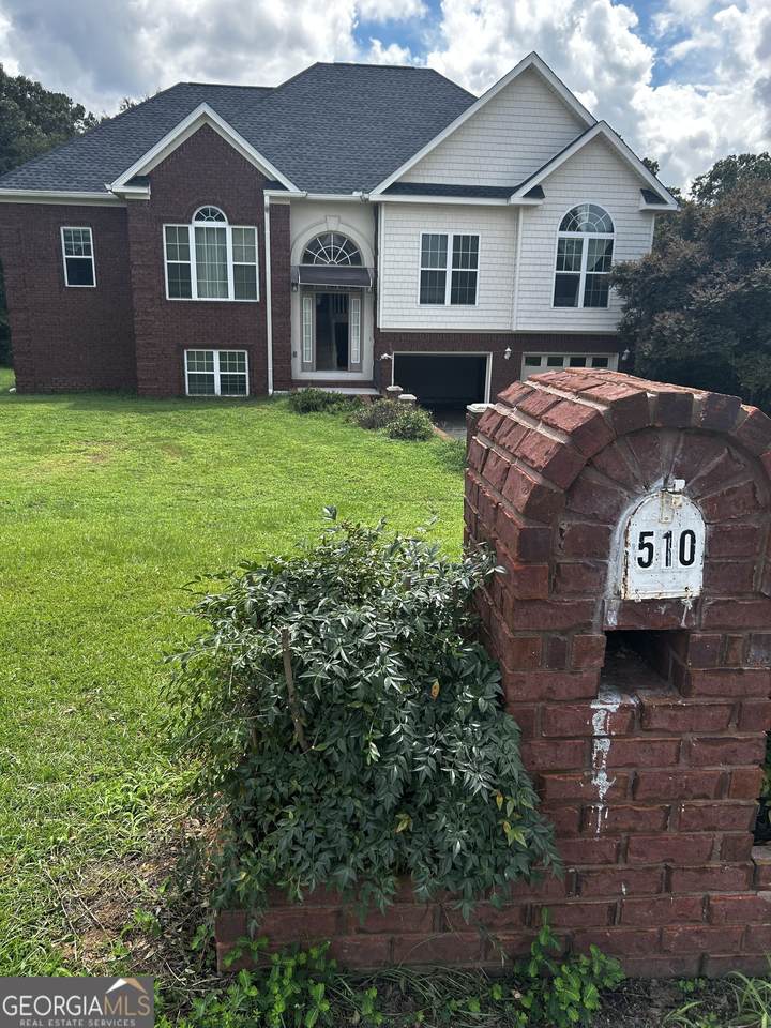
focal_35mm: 26
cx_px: 386
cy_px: 514
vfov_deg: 67.3
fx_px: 772
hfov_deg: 53.1
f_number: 1.5
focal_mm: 5.7
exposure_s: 1/1266
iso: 50
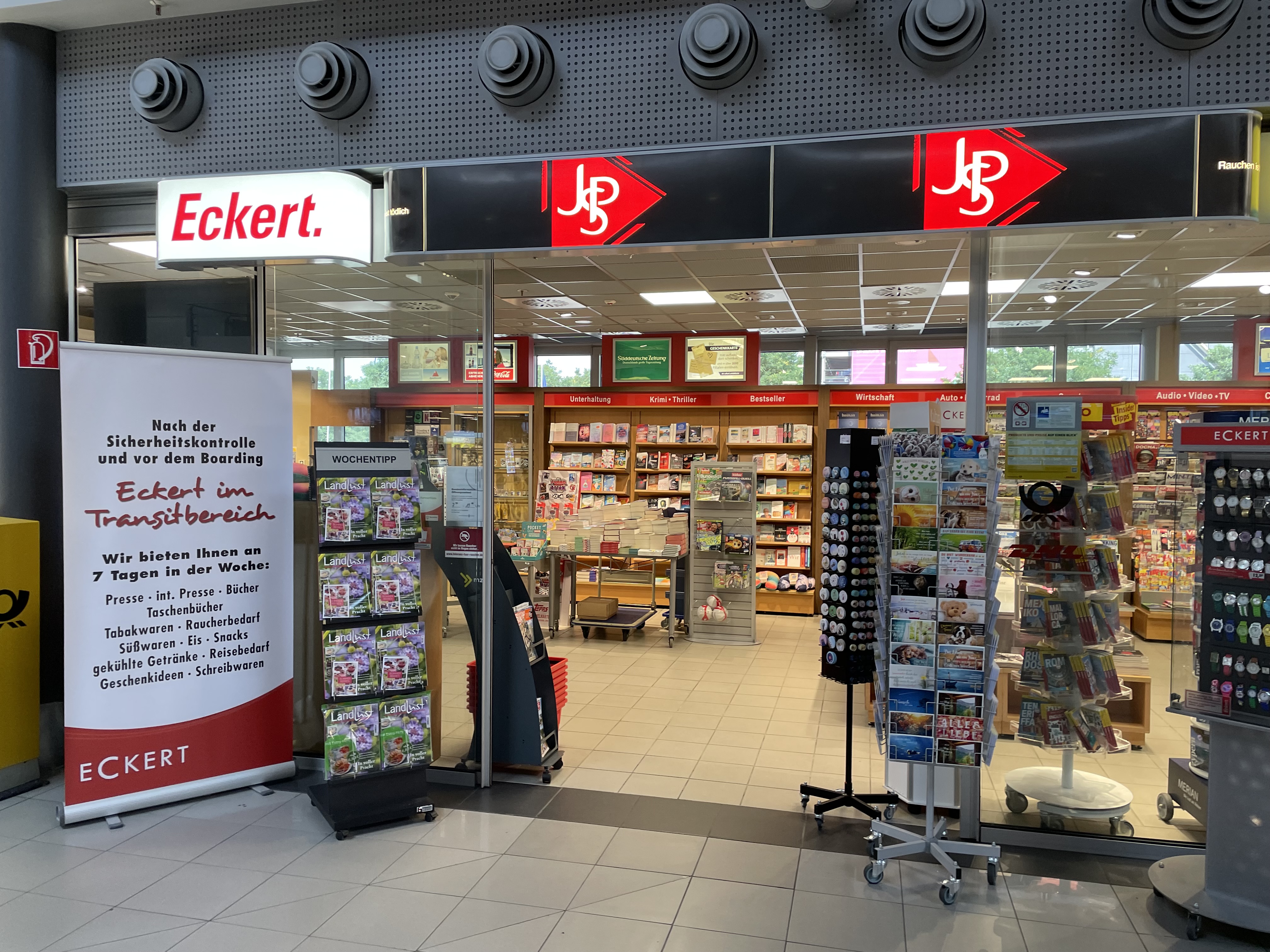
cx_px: 635
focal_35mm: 26
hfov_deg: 67.3
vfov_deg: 53.1
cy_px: 476
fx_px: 954
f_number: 1.6
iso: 100
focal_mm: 4.2
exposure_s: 1/100
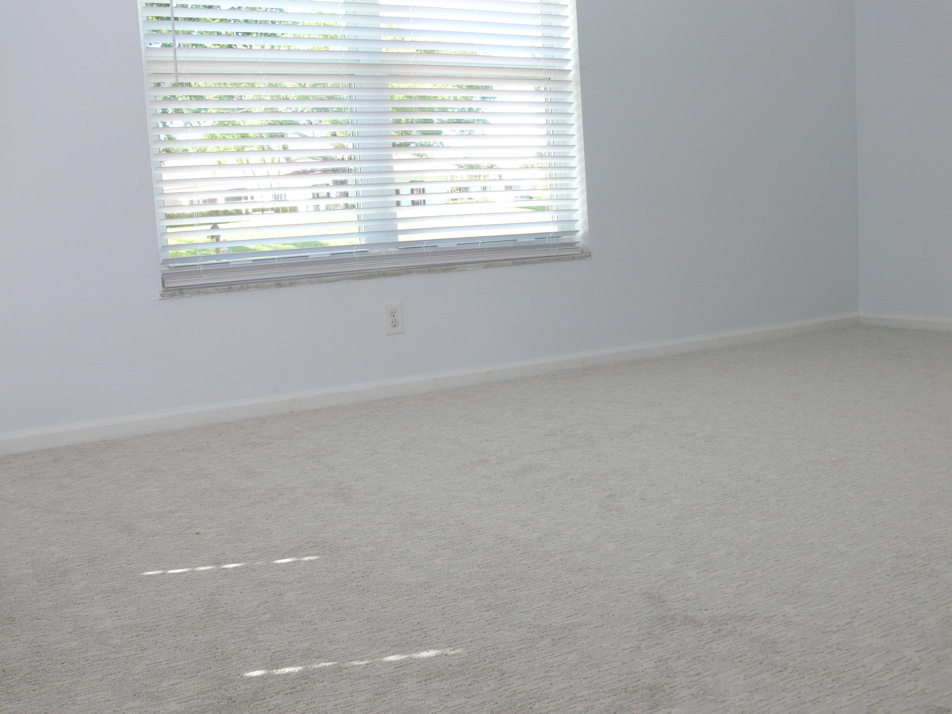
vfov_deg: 37.7
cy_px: 357
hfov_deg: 49.0
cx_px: 476
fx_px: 1045
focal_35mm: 38
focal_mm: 8.1
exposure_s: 1/30
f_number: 4
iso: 100
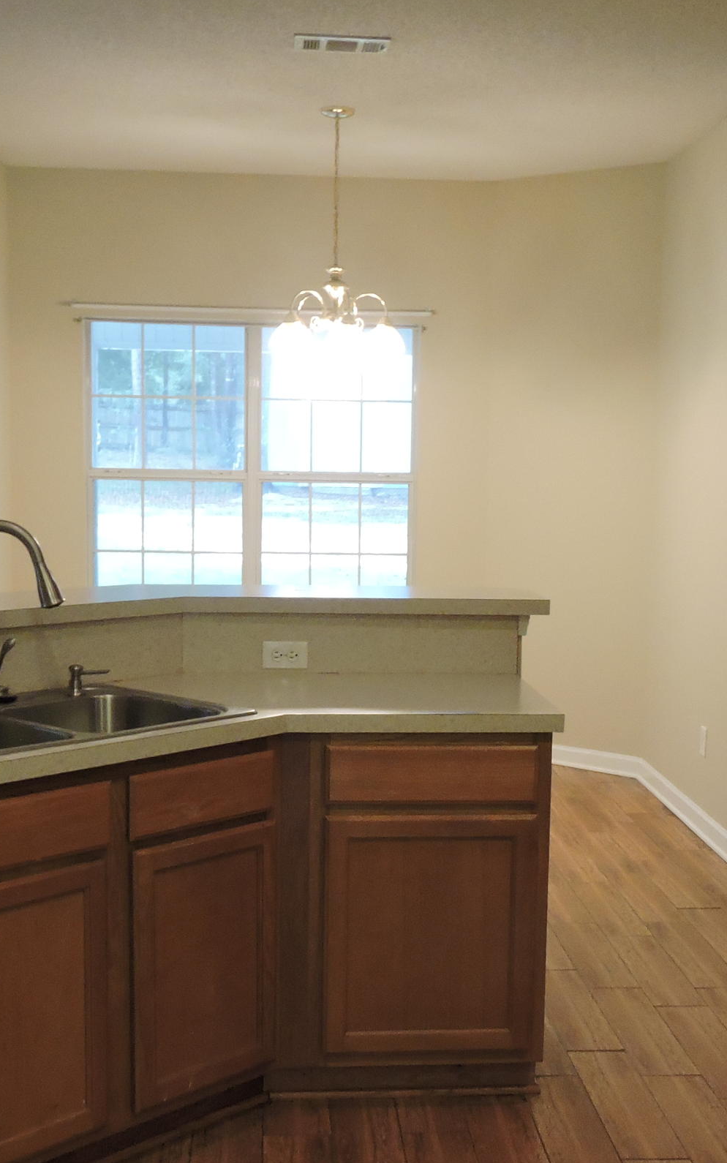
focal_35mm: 48
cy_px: 649
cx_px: 396
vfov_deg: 41.8
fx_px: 1521
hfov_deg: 26.9
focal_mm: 4.3
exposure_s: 1/25
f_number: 3.3
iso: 400
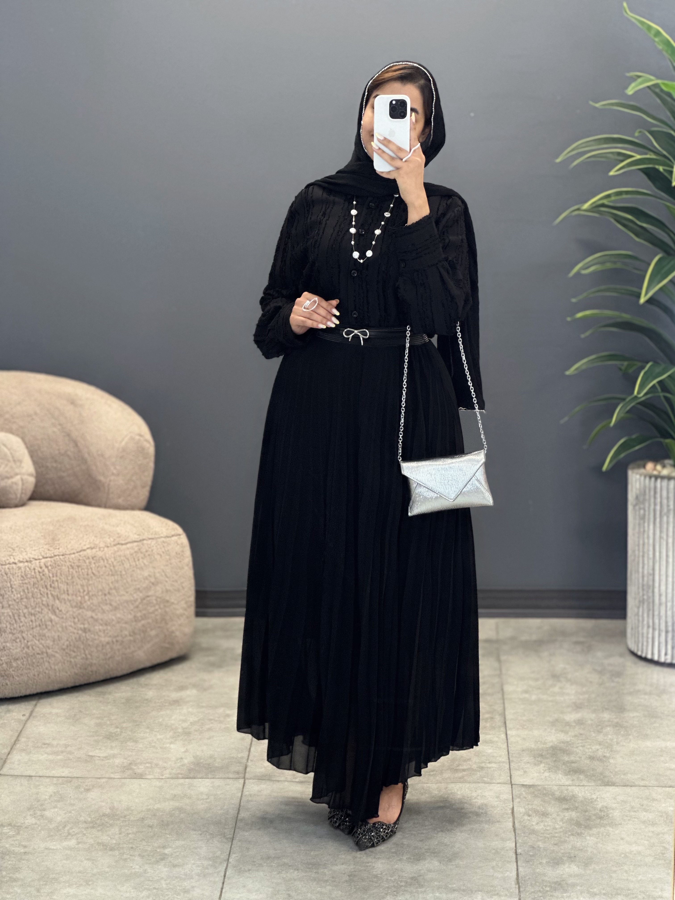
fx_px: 2002
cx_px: 338
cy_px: 450
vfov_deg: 25.3
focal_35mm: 77
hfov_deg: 19.1
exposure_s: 1/100
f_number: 2.8
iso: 200
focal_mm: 9
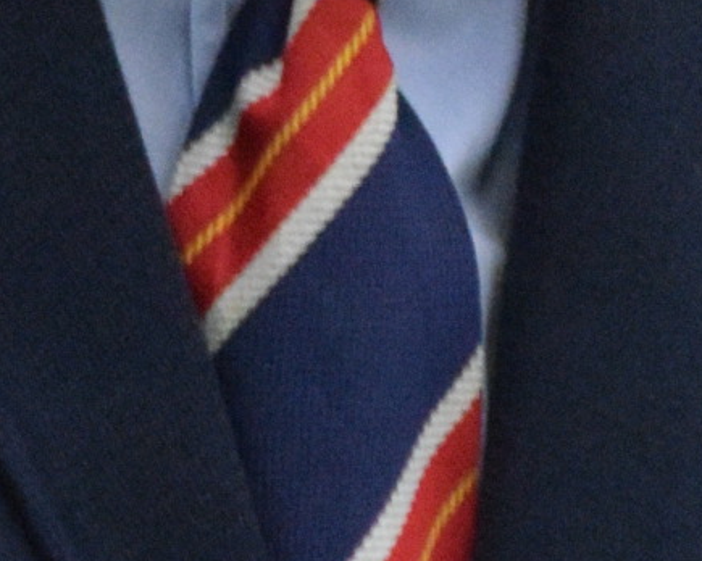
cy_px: -261
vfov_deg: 0.8
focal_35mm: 2037
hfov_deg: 1.0
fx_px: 42322
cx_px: 166
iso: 6400
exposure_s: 1/100
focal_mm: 210
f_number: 5.3
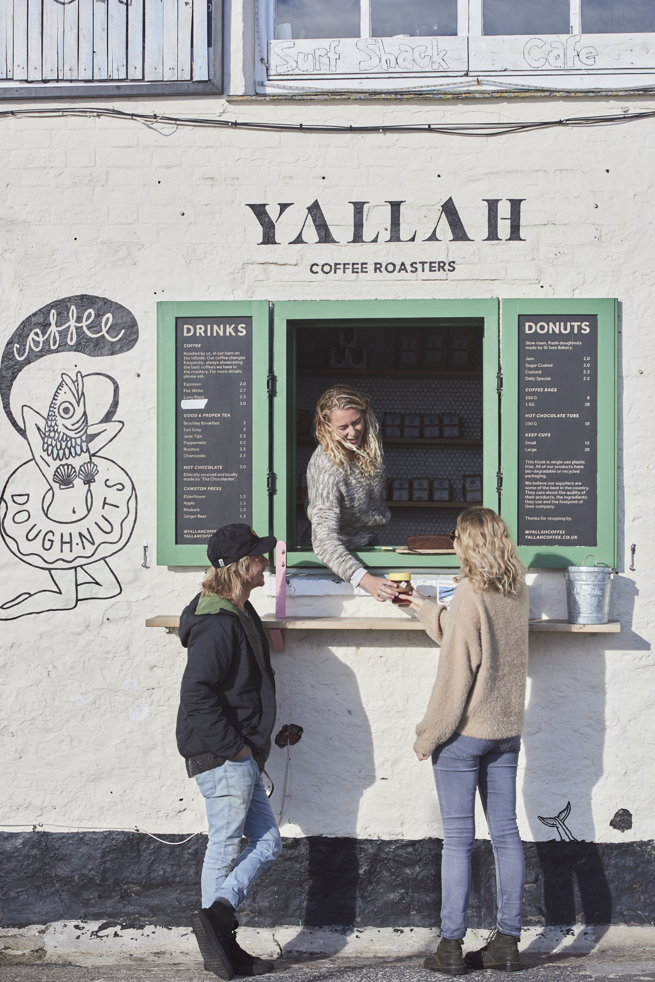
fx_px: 1938
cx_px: 324
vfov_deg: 28.5
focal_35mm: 71
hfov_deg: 19.2
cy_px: 494
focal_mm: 70
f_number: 5
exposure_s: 1/800
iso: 200
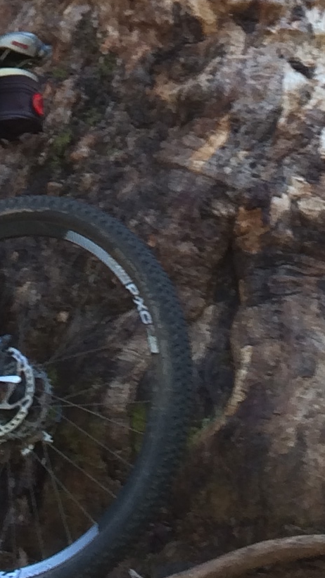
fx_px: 1991
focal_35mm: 130
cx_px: 117
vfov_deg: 15.5
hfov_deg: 9.3
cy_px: -216
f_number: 2.2
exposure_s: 1/120
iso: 50
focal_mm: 4.12
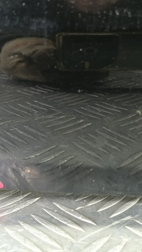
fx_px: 227
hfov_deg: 34.6
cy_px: 125
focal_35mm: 34
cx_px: 78
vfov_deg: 58.0
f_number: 1.6
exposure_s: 1/25
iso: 721
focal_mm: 4.11
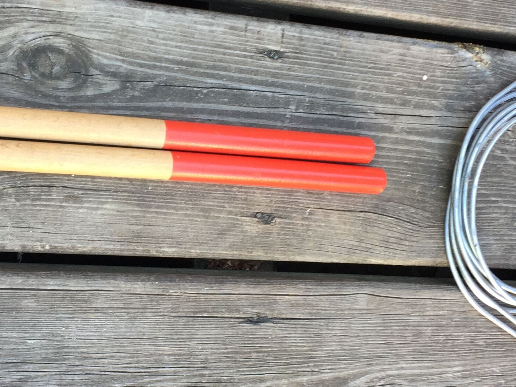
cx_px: 177
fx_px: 954
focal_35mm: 64
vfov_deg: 22.9
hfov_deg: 30.1
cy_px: 194
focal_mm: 4.15
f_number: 2.2
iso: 40
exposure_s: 1/50
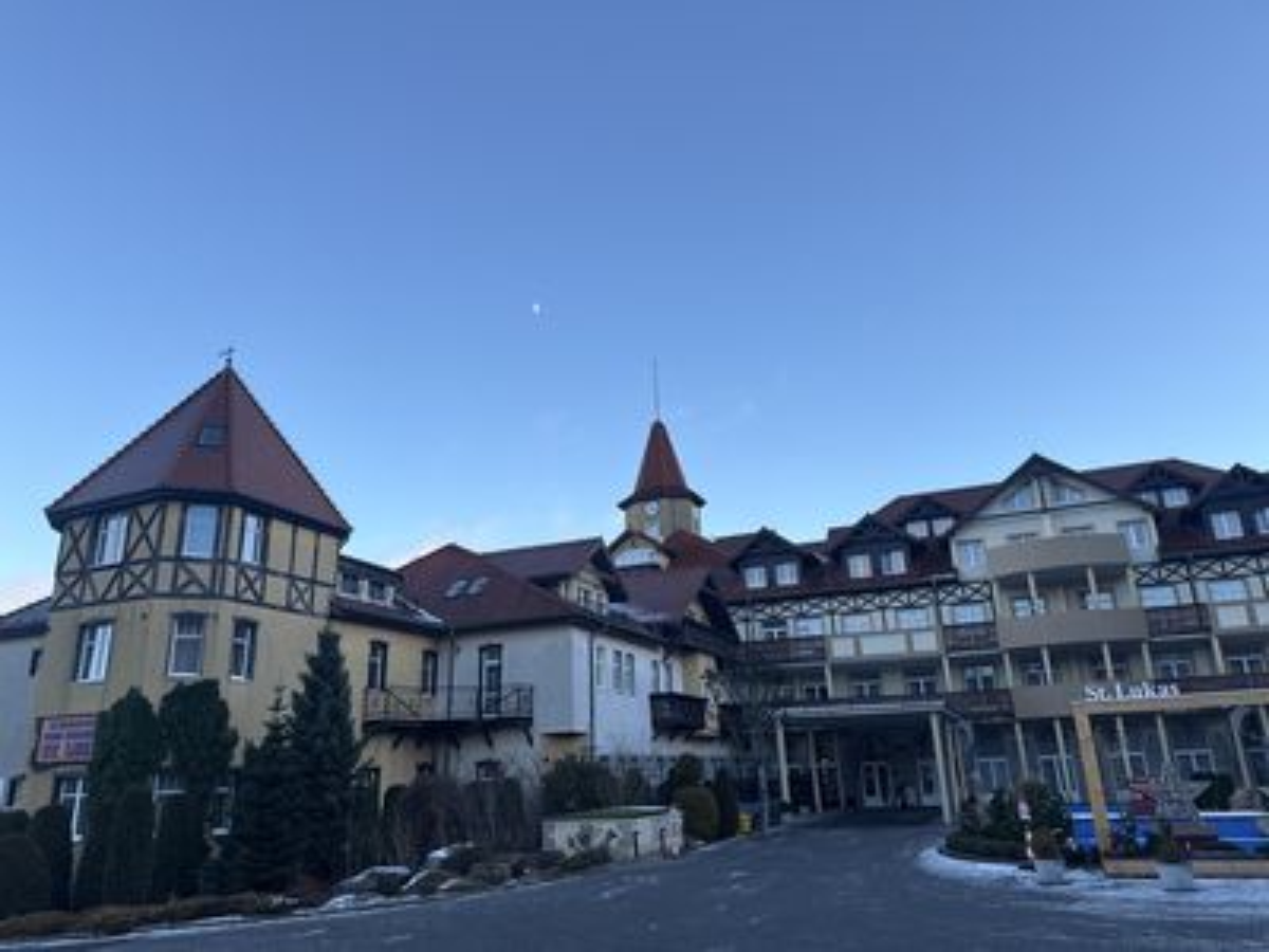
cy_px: 476
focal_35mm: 24
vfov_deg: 56.8
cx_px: 634
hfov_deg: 71.6
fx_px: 880
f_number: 1.78
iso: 80
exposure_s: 1/1139
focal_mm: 6.76
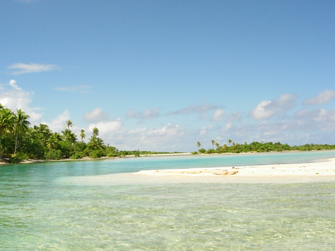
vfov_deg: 37.7
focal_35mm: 38
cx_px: 168
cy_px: 126
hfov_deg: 49.0
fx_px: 368
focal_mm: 7.8
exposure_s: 1/2048
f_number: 4.8
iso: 200
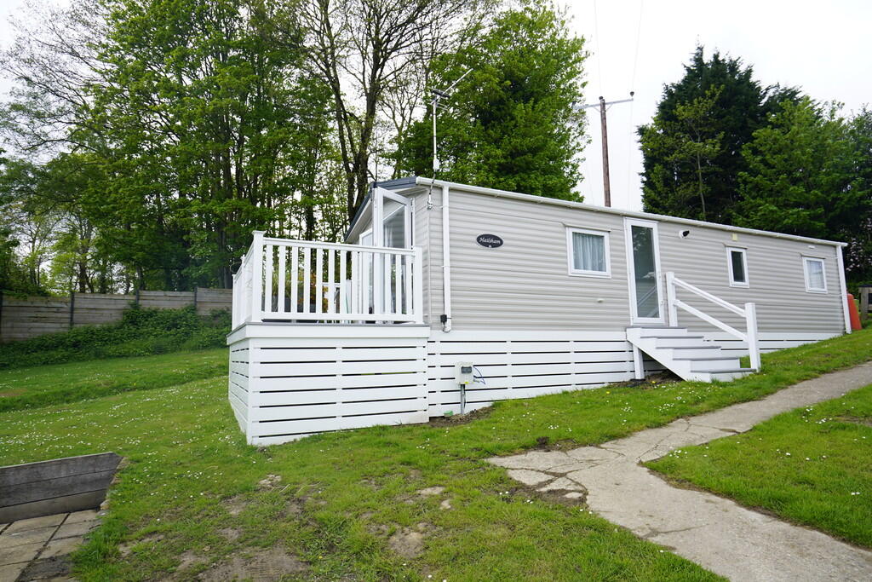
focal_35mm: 20
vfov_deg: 61.9
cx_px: 436
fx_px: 484
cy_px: 291
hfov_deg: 84.0
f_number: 6.3
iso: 100
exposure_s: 1/160
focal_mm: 20
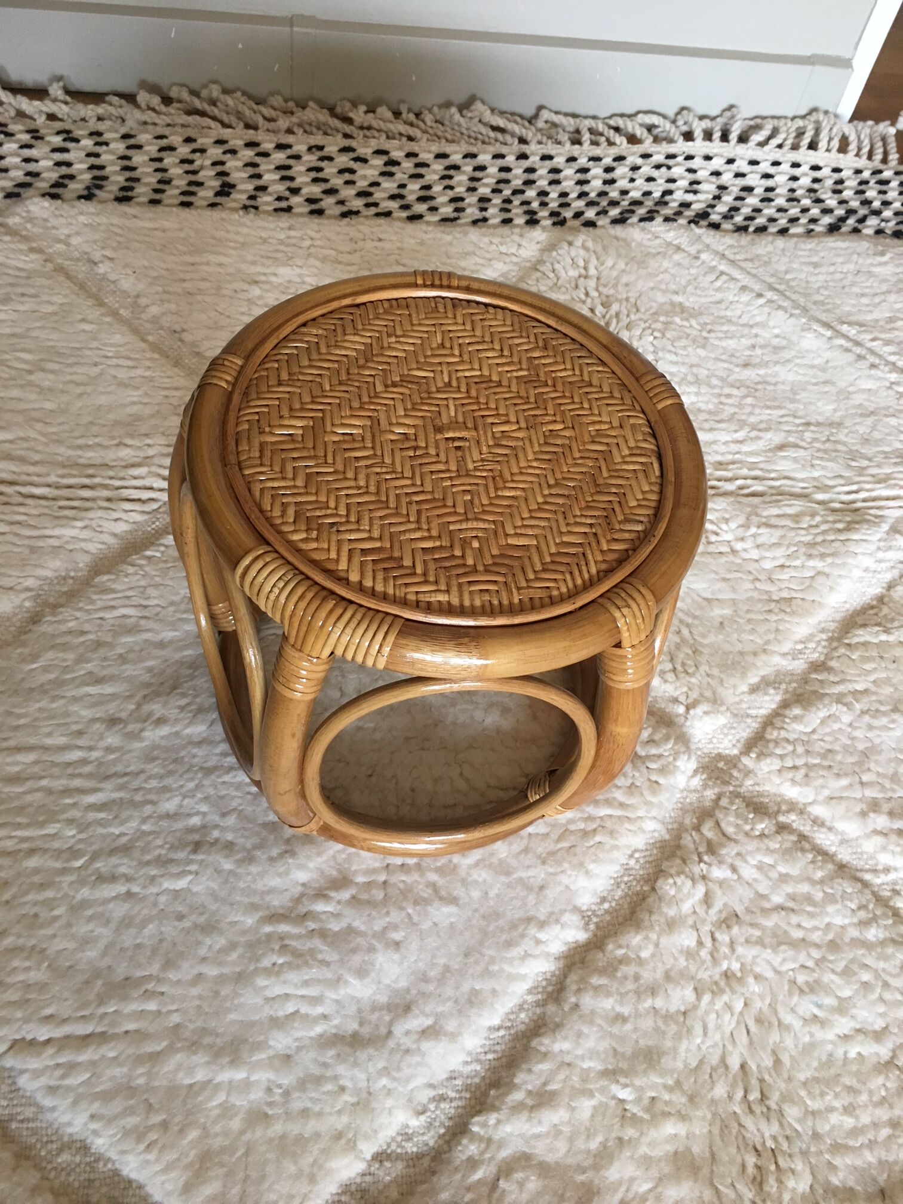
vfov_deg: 61.7
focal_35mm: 29
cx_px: 452
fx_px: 1009
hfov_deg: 48.2
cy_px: 602
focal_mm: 4.15
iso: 160
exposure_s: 1/33
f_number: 2.2
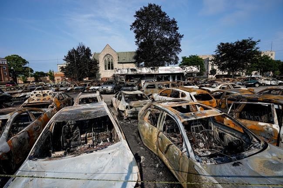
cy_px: 94
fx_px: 126
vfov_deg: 73.7
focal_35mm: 16
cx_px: 142
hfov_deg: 96.8
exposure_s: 1/400
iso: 80
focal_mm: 16
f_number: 6.3
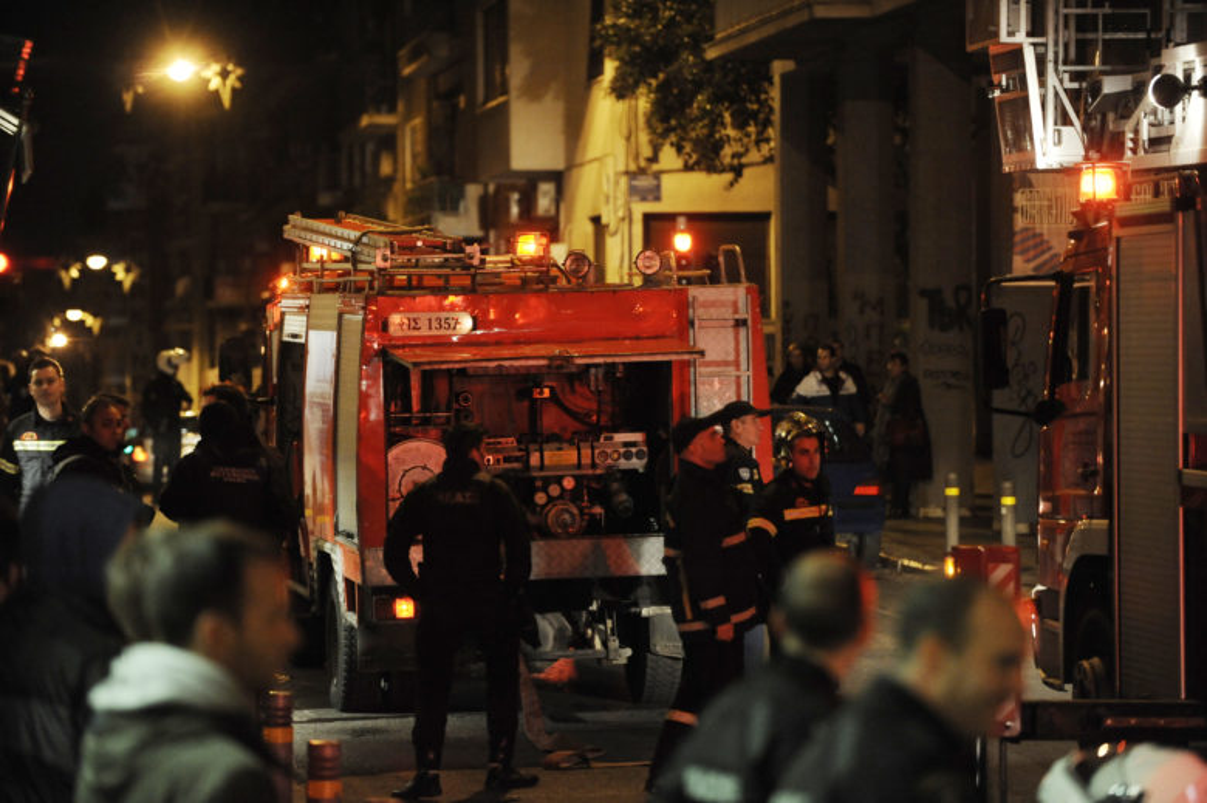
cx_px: 604
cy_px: 402
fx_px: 4356
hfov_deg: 15.8
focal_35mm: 130
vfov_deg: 10.5
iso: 4000
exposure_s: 1/160
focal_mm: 130
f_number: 2.8
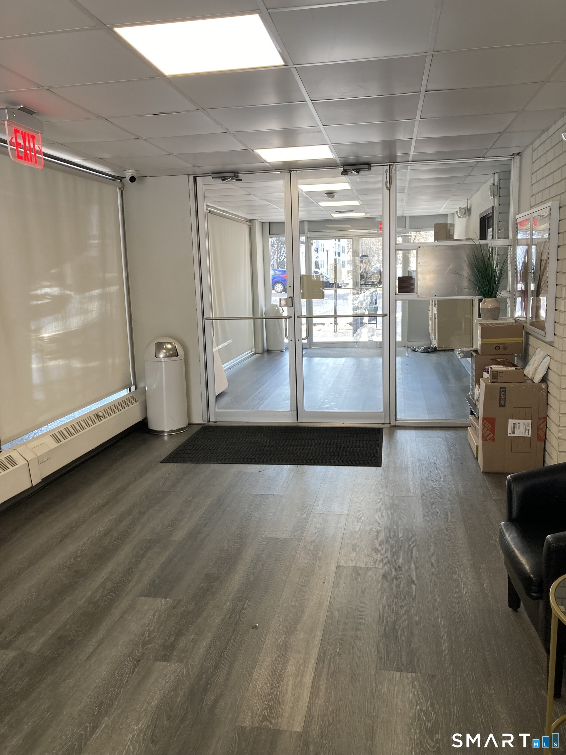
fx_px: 610
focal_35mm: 28
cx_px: 283
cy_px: 378
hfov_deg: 49.7
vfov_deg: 63.4
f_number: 1.8
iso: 64
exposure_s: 1/120
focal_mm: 3.99
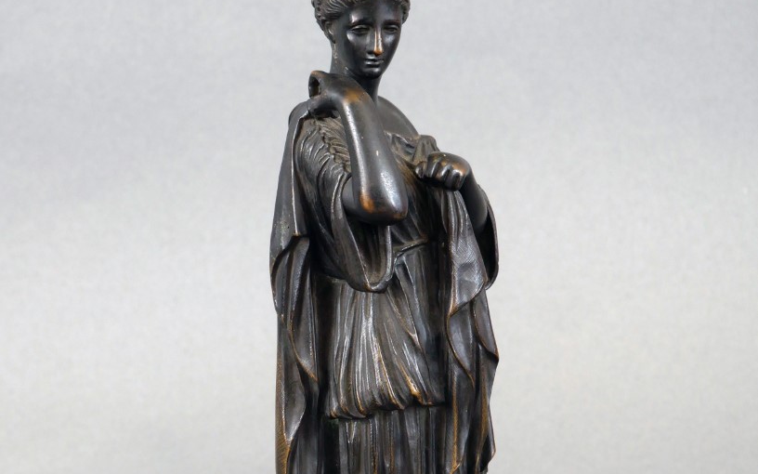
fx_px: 3491
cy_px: 418
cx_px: 379
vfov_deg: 7.7
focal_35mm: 169
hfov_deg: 12.4
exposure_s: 1/80
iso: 400
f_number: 6.3
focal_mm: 60
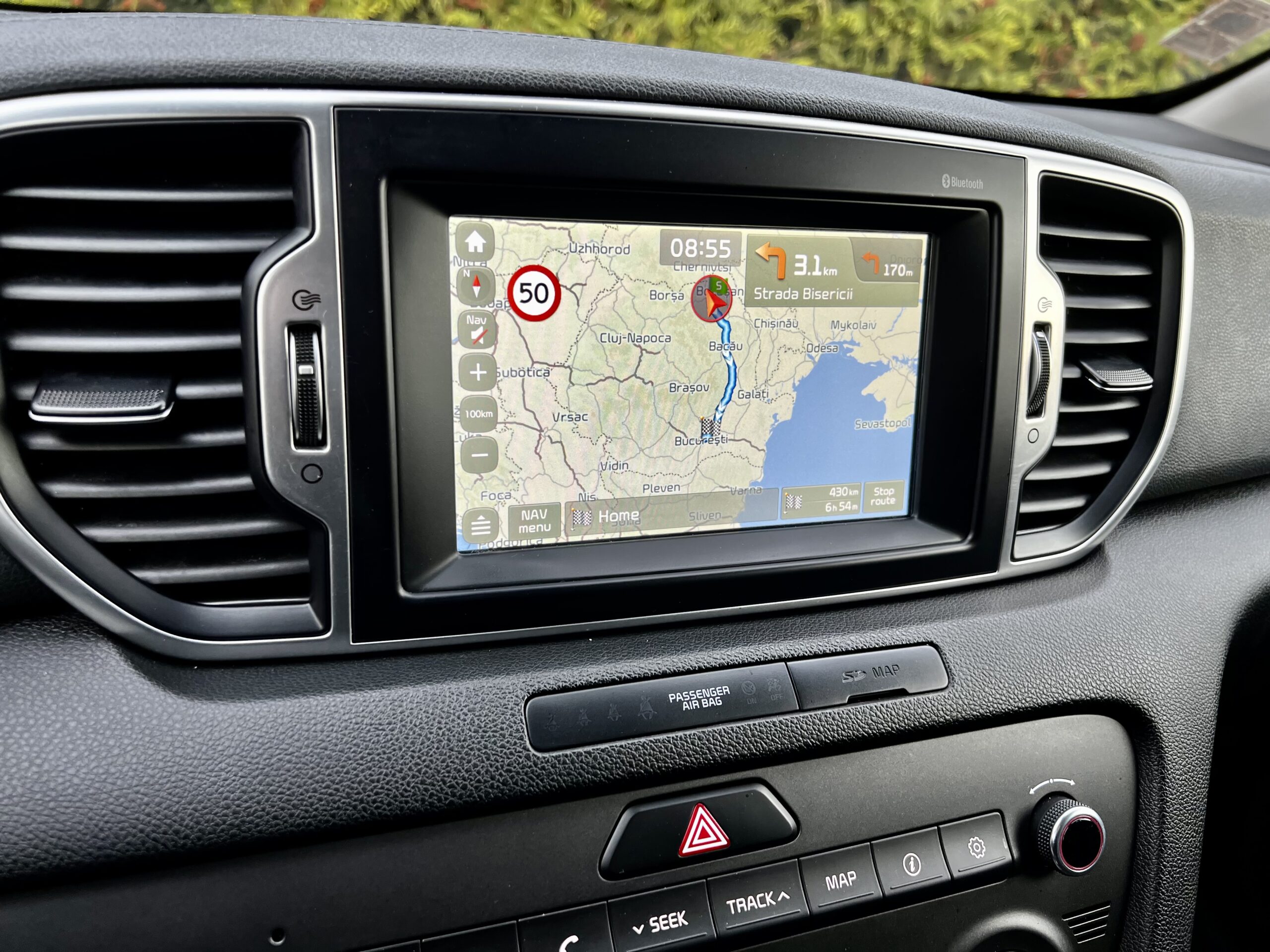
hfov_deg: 67.3
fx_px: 954
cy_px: 476
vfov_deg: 53.1
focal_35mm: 26
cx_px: 635
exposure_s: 1/121
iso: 50
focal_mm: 5.7
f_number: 1.5
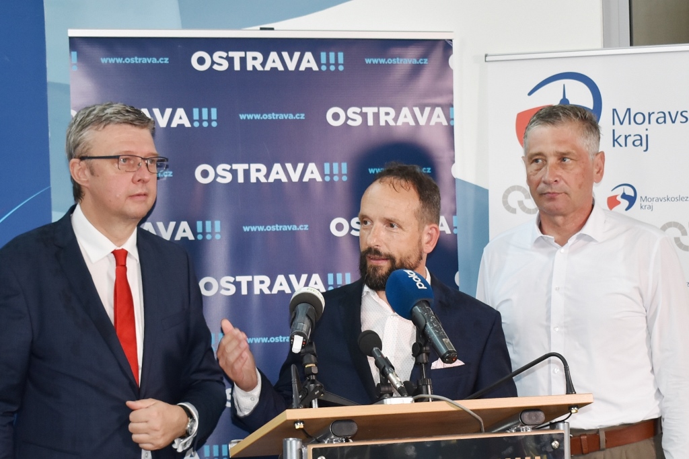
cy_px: 230
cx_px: 344
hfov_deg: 37.8
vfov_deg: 25.8
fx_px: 1005
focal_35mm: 52
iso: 800
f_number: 4.5
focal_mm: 35
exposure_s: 1/125
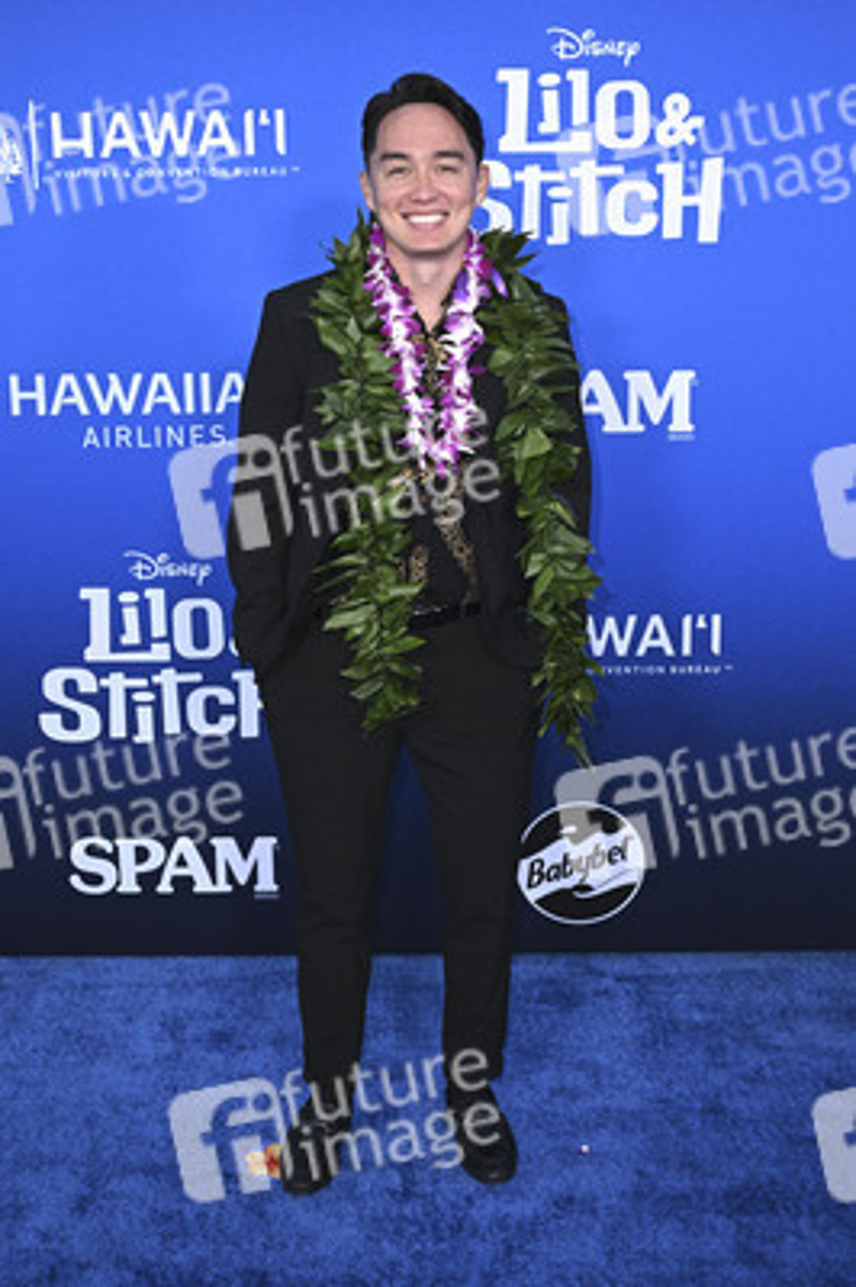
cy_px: 644
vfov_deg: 44.5
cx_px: 428
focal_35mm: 44
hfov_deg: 30.5
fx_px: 1572
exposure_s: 1/200
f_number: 6.3
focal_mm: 44
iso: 1600
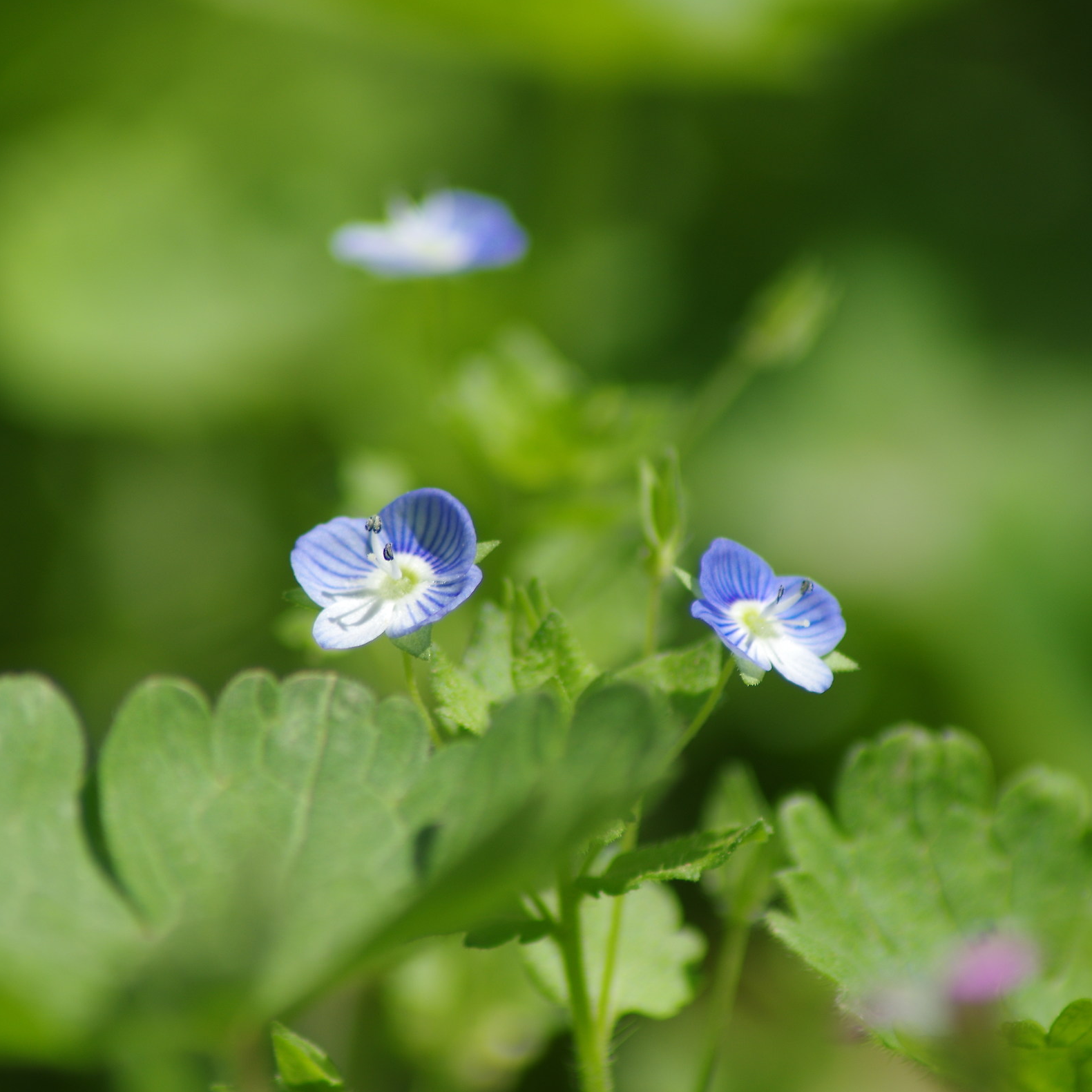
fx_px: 20700
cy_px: 543
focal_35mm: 580
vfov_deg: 3.0
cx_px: 606
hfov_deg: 3.0
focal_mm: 300
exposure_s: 1/400
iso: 100
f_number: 8
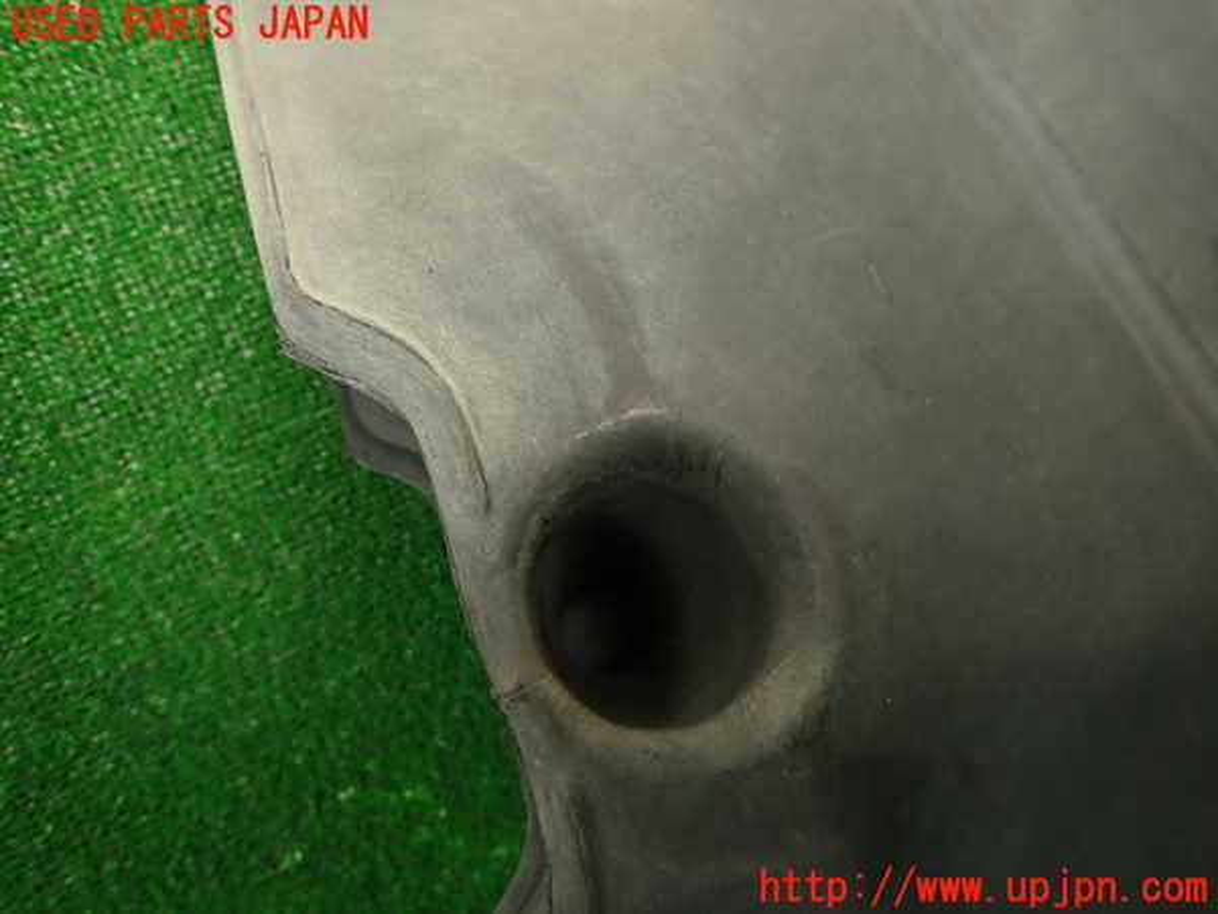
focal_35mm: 25
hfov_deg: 69.4
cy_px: 457
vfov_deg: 54.9
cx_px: 609
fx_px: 880
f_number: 2
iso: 200
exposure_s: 1/60
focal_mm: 4.5
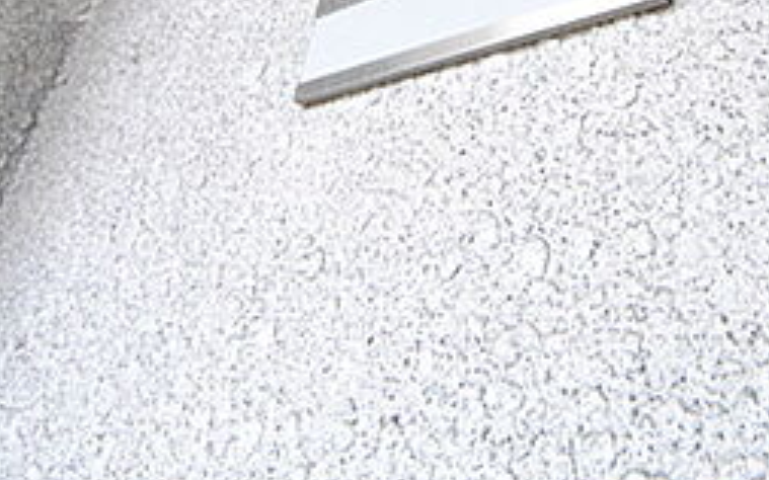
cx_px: 474
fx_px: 650
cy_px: -36
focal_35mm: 31
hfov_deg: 60.5
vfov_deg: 35.3
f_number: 5.6
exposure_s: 1/125
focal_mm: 8
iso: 800
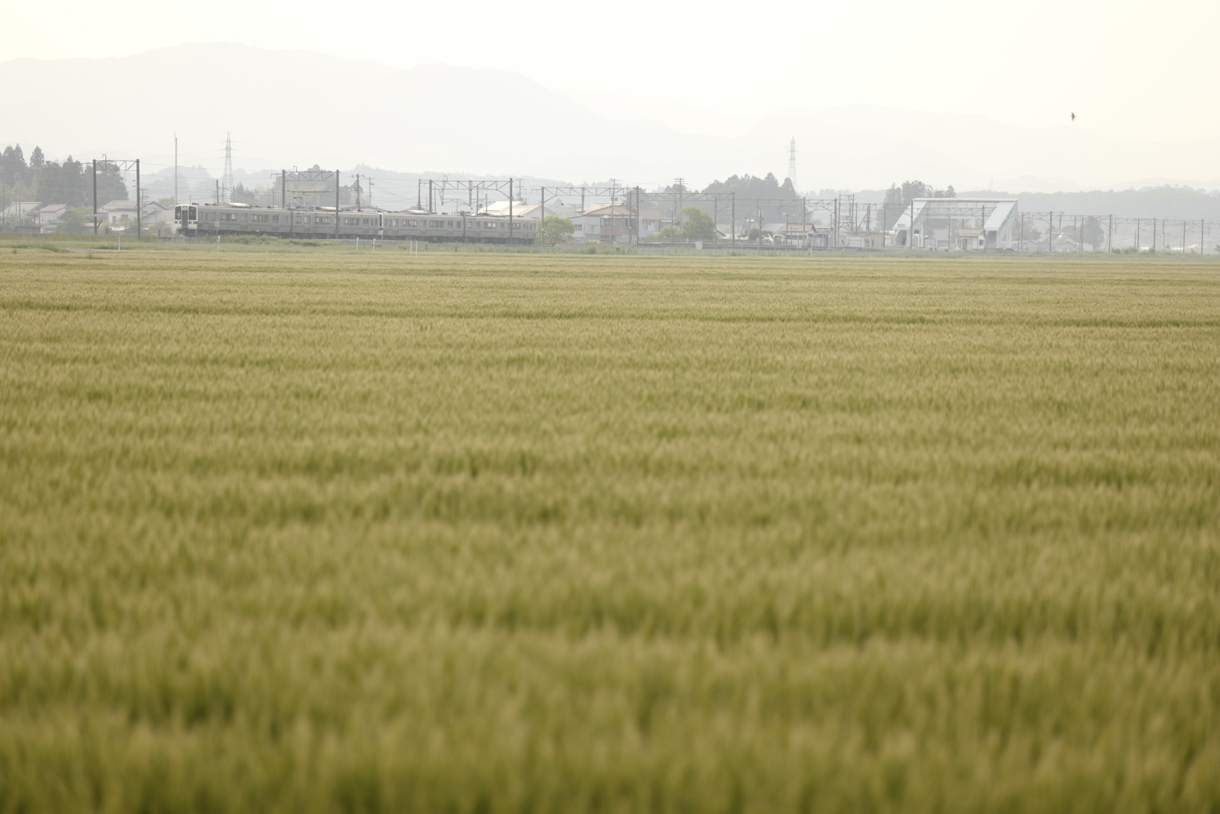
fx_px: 4168
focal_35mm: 123
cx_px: 610
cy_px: 407
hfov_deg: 16.7
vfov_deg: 11.1
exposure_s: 1/2000
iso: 400
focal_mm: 123
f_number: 3.2
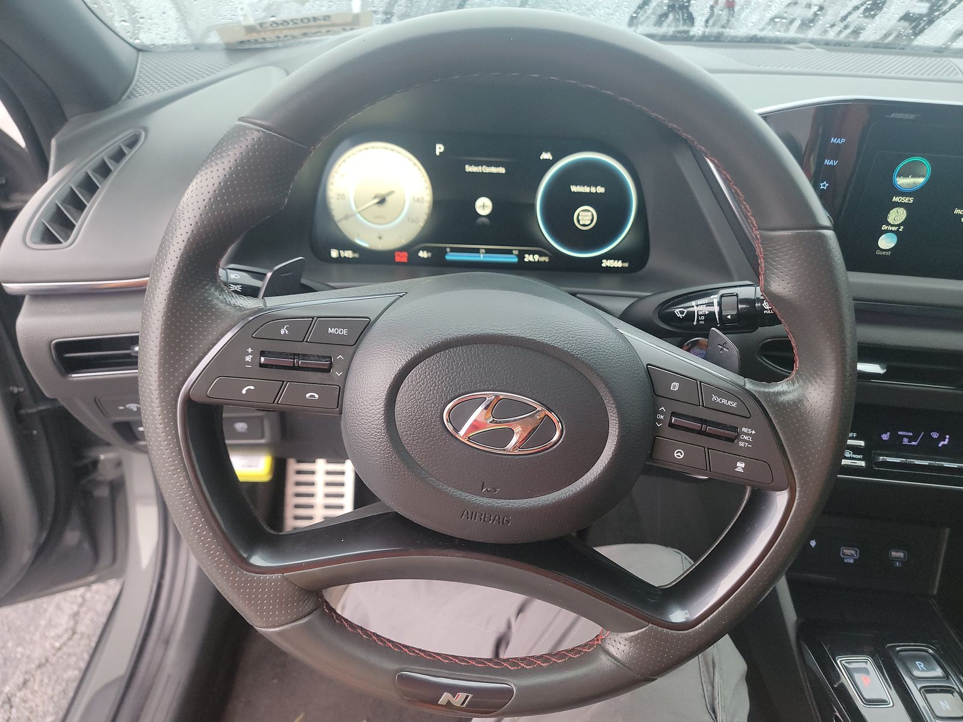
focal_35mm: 24
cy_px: 361
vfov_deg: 56.8
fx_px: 668
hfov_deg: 71.6
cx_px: 482
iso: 481
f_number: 1.8
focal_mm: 6.7
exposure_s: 1/59
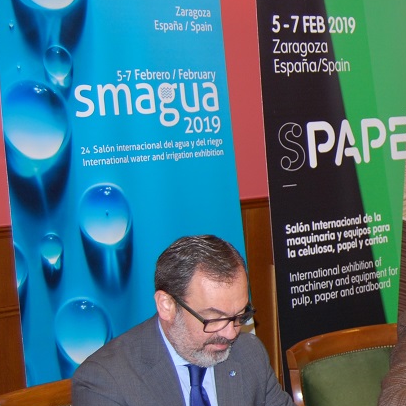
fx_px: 1300
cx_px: 473
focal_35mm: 98
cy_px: 226
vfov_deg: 17.7
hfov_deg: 17.0
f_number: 4
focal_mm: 26
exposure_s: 1/60
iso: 250
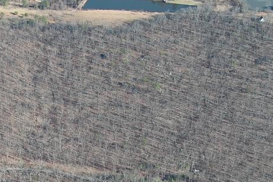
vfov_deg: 10.1
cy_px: 274
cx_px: 44
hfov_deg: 15.5
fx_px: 993
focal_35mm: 131
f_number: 2.8
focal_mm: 10.57
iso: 100
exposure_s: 1/405
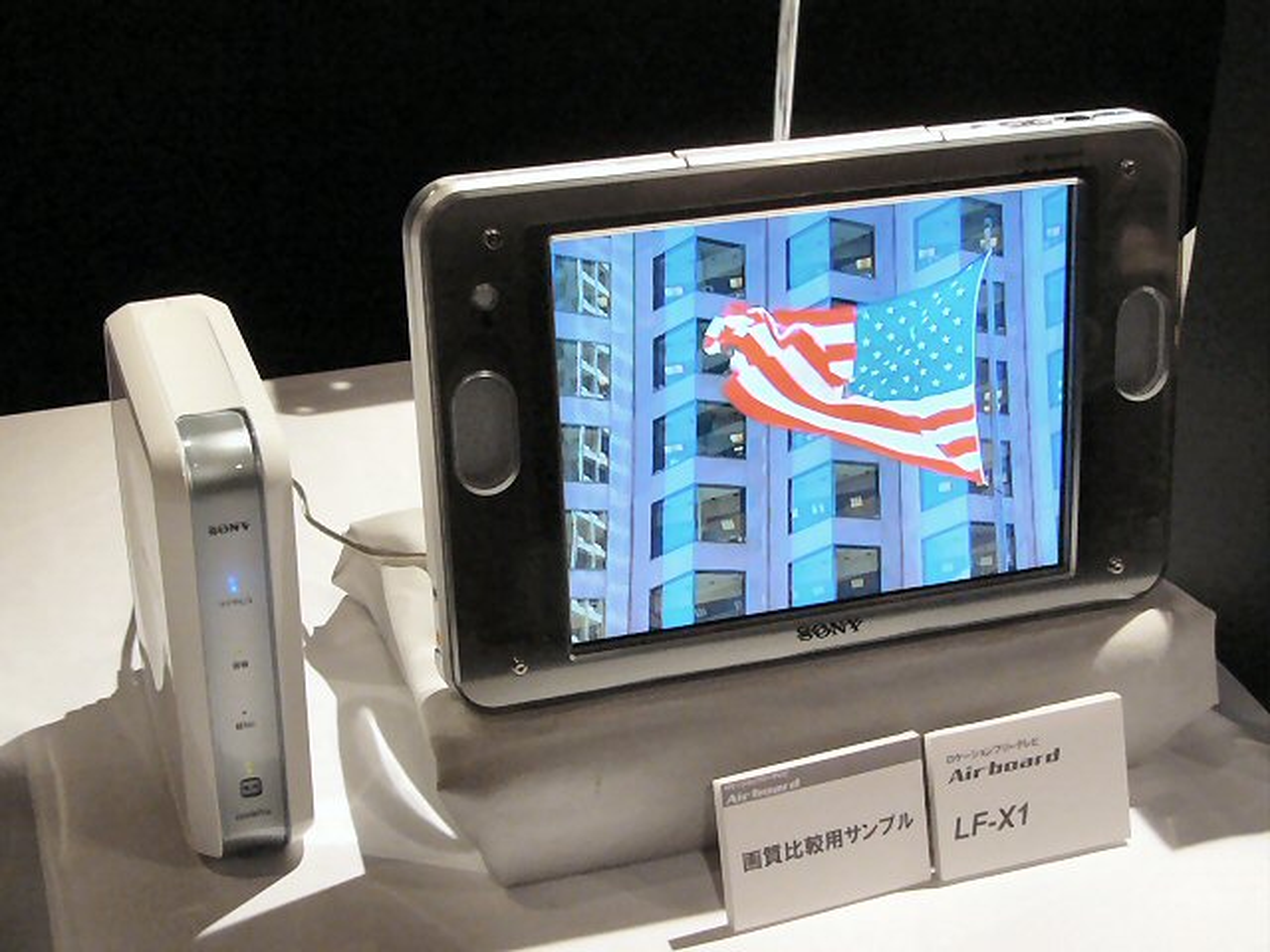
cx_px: 635
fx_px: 1504
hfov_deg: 45.8
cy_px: 476
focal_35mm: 41
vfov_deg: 35.1
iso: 200
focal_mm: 6.8
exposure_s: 1/50
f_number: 2.8
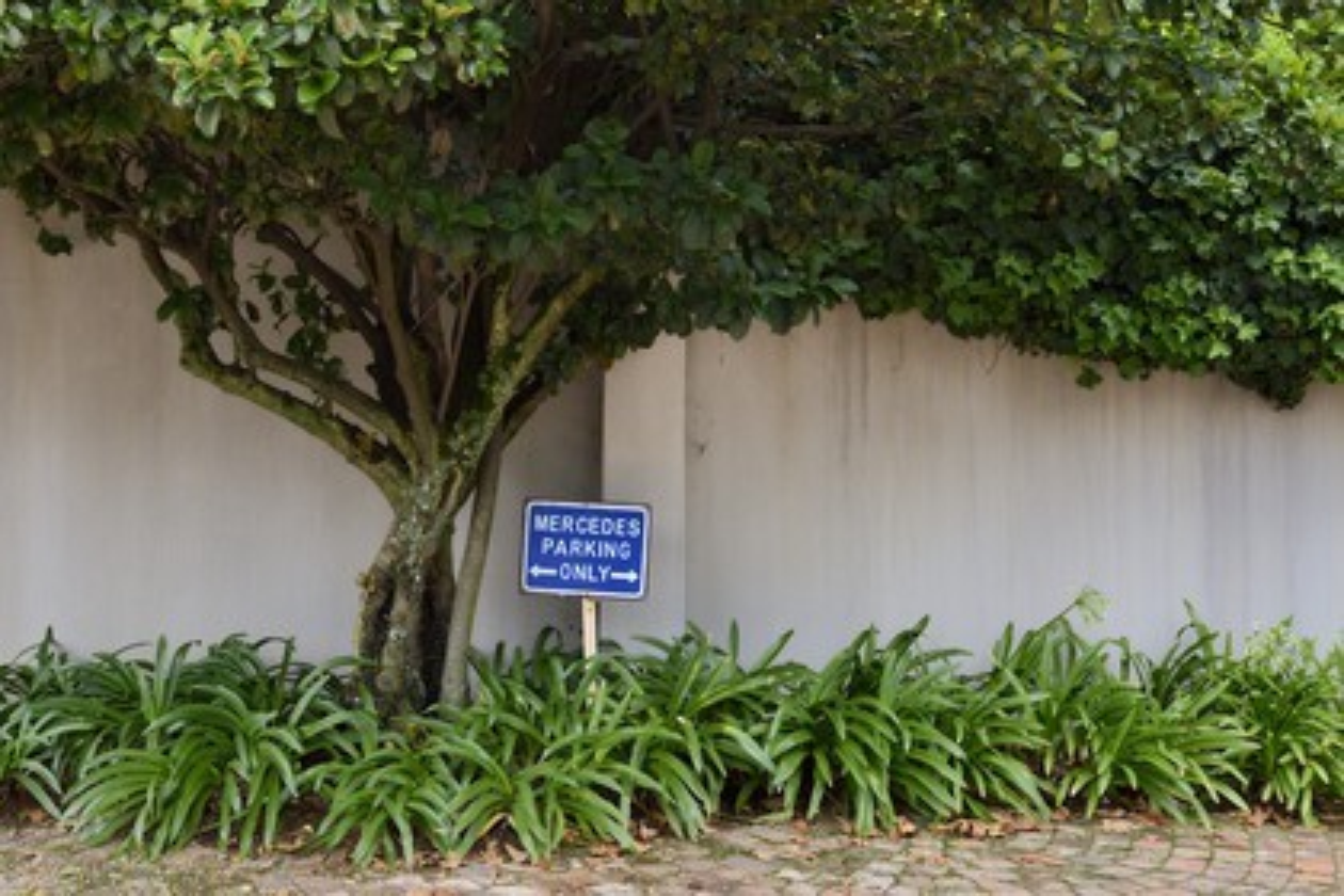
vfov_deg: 26.0
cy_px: 448
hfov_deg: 38.2
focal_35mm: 52
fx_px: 1941
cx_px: 672
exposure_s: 1/400
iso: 800
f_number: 7.1
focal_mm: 52
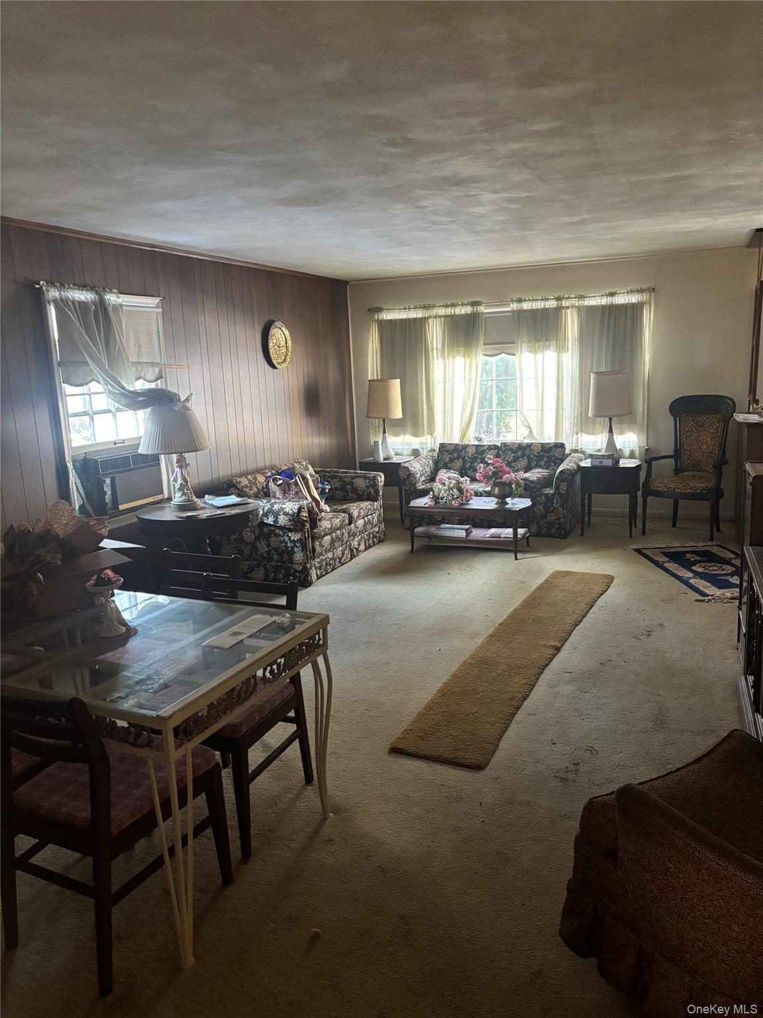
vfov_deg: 67.3
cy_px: 509
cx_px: 382
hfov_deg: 53.1
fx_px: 764
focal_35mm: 26
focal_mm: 5.96
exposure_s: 1/43
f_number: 1.6
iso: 500
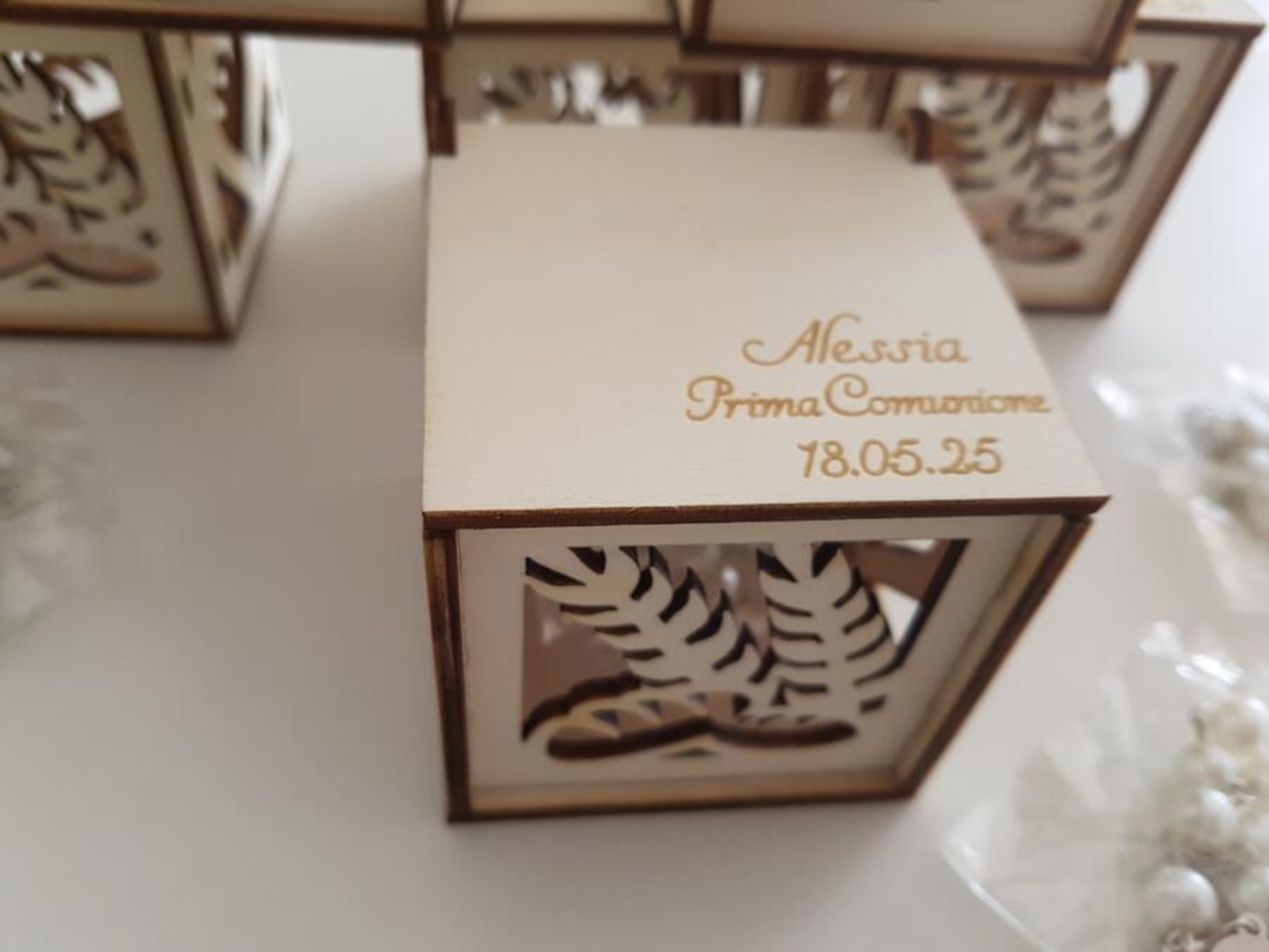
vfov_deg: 53.1
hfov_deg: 67.3
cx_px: 634
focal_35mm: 26
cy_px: 476
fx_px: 953
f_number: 1.7
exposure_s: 1/25
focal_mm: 4.2
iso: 125
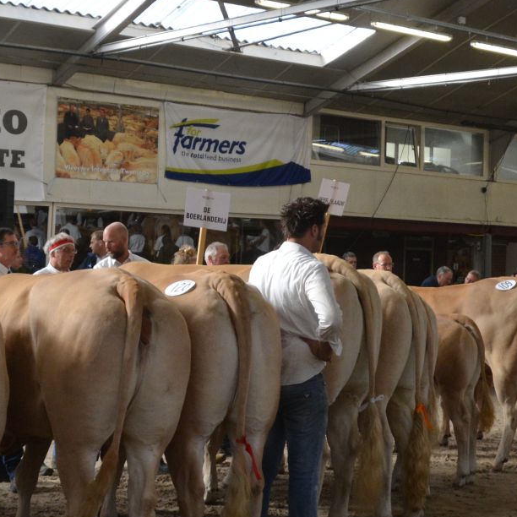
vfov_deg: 24.0
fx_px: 1217
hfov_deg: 24.0
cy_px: 239
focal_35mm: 72
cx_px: 290
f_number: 4
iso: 800
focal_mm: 18
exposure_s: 1/1000
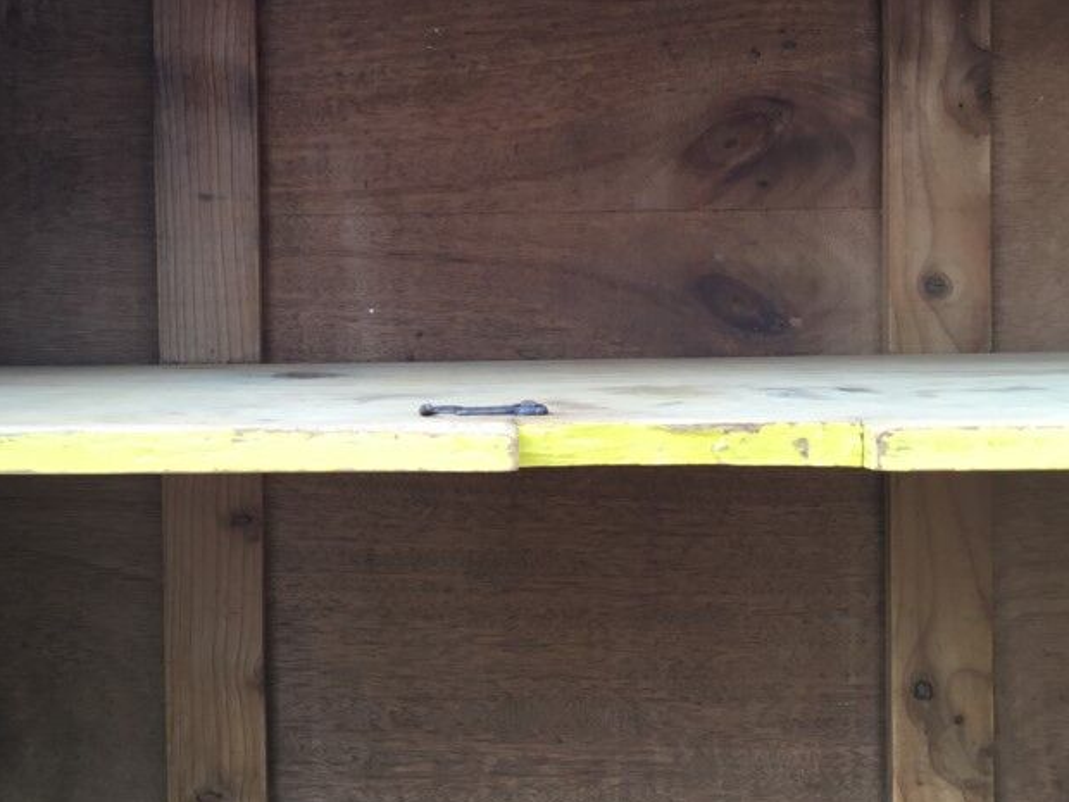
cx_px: 436
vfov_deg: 35.8
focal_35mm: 40
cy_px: 321
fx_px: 1235
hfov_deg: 46.6
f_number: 2.4
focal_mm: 3.3
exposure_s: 1/110
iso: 25
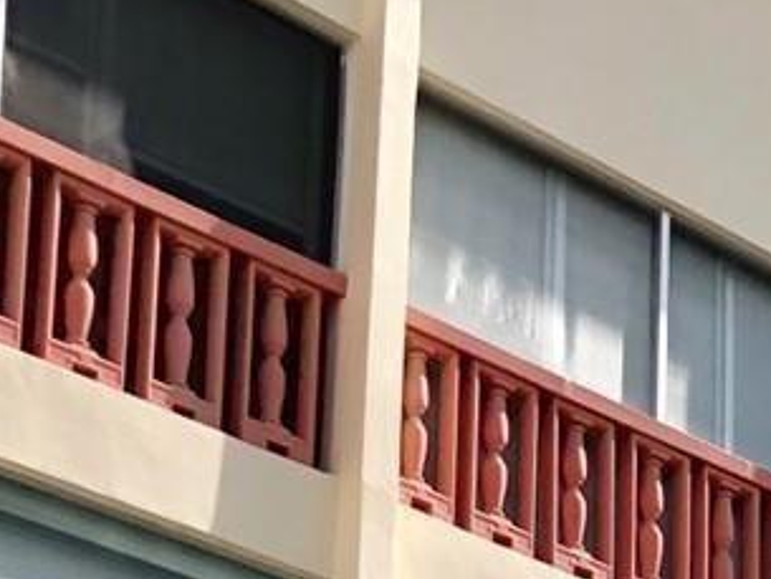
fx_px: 3275
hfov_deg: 12.4
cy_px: 1249
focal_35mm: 147
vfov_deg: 9.3
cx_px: 1355
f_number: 1.8
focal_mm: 4
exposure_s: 1/2433
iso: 20
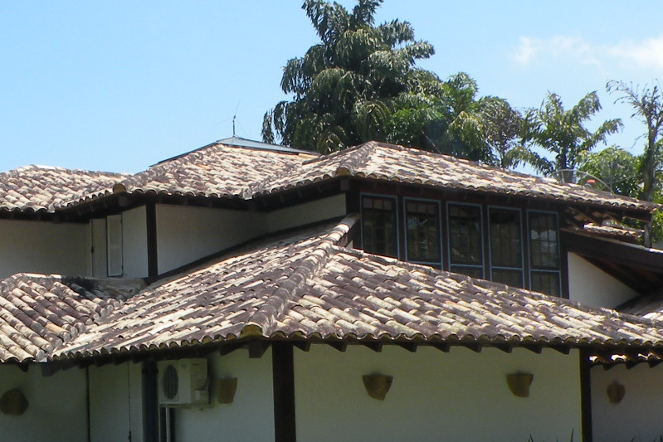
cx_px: 223
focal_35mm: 72
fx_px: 1326
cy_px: 393
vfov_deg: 18.6
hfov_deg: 27.9
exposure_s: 1/232
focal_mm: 4.7
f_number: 5.6
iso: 64
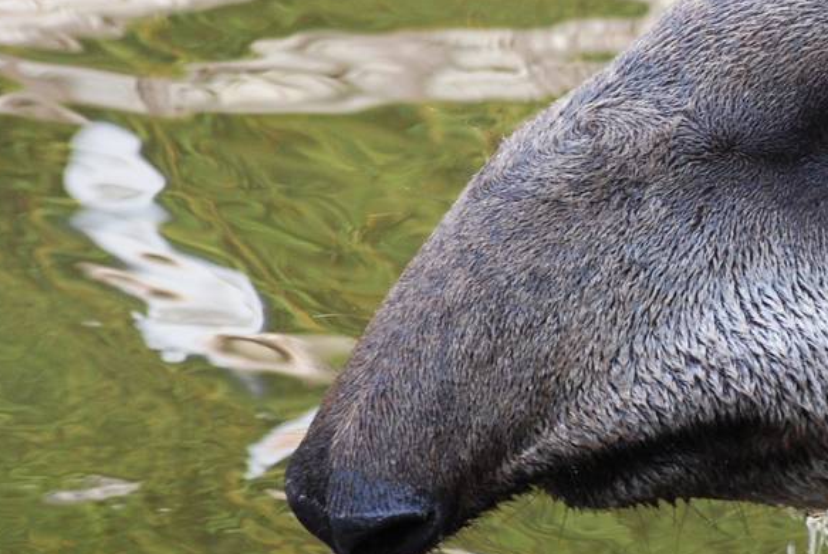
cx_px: 1126
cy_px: 73
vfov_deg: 2.2
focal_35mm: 618
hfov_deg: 3.3
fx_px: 14228
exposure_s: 1/320
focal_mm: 150
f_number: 4.5
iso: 400
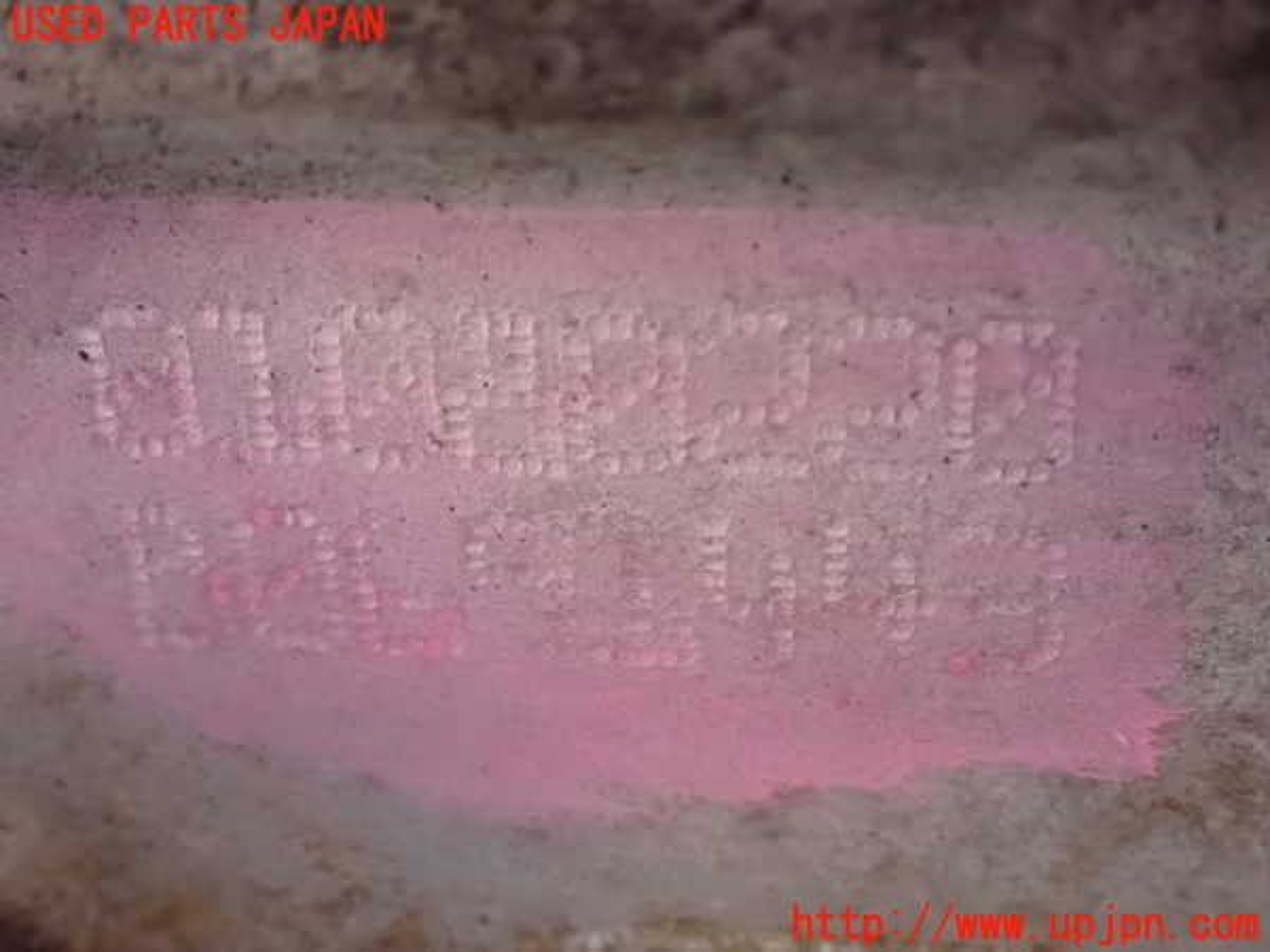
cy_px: 476
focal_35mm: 54
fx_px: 1981
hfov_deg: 35.5
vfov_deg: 27.0
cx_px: 635
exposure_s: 1/30
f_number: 3.3
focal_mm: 9.65
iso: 1600
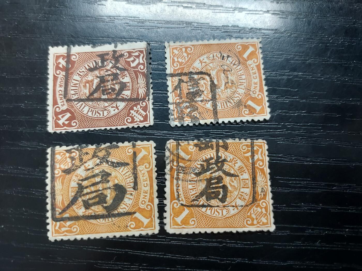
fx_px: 251
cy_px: 136
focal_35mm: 24
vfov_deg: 56.8
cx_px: 181
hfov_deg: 71.6
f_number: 1.8
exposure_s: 1/60
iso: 200
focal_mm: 4.6
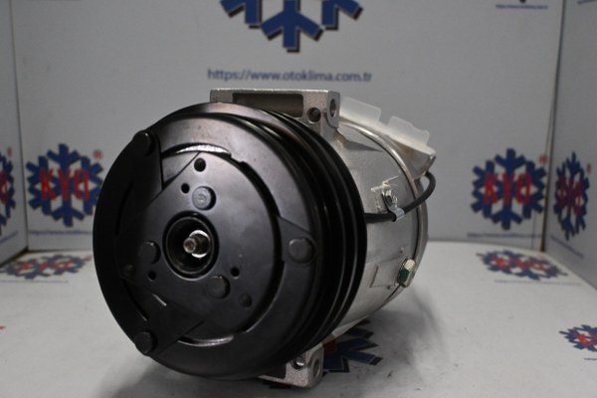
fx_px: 622
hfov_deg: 51.3
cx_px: 298
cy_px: 199
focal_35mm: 38
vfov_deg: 35.5
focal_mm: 25
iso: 3200
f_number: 4.2
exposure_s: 1/125
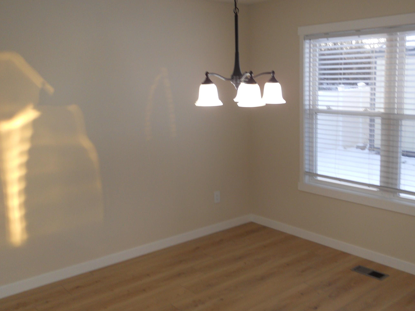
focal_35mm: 38
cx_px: 245
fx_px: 456
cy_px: 146
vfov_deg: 37.7
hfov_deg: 48.7
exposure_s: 1/30
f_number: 3.5
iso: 125
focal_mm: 5.8
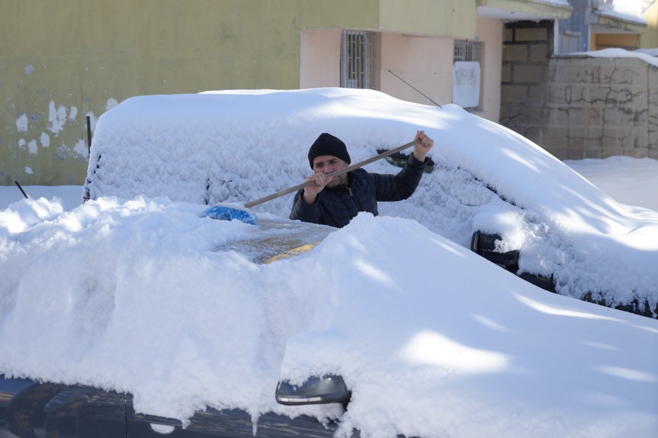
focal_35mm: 70
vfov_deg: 19.5
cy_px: 219
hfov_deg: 28.8
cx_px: 329
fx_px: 1279
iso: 100
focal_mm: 70
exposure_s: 1/400
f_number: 4.5
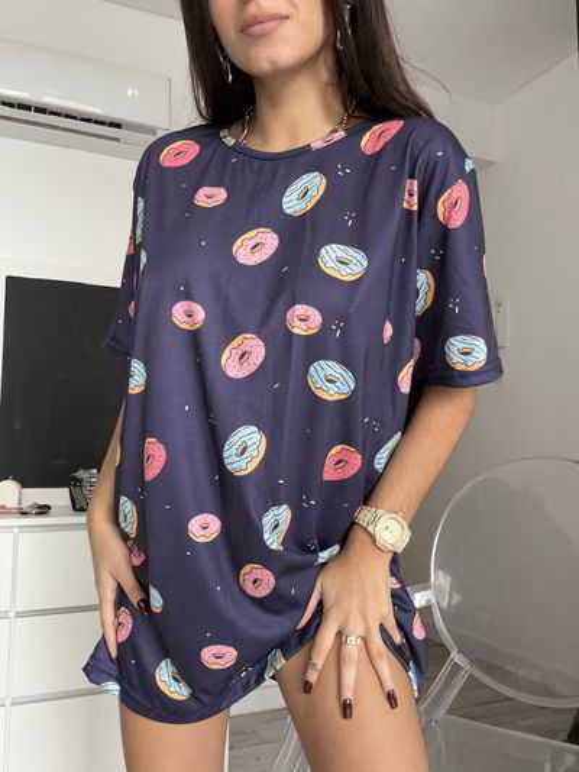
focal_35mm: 30
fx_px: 669
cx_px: 290
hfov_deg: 46.8
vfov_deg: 60.0
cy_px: 386
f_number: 1.9
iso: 250
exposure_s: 1/60
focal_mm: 2.69
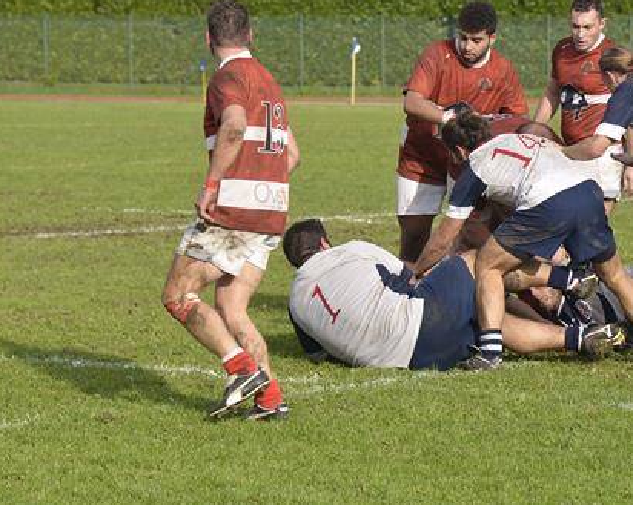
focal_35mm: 219
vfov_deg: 7.1
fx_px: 4100
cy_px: 200
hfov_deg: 8.8
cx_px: 481
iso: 200
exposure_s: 1/500
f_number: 5.6
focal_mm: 120
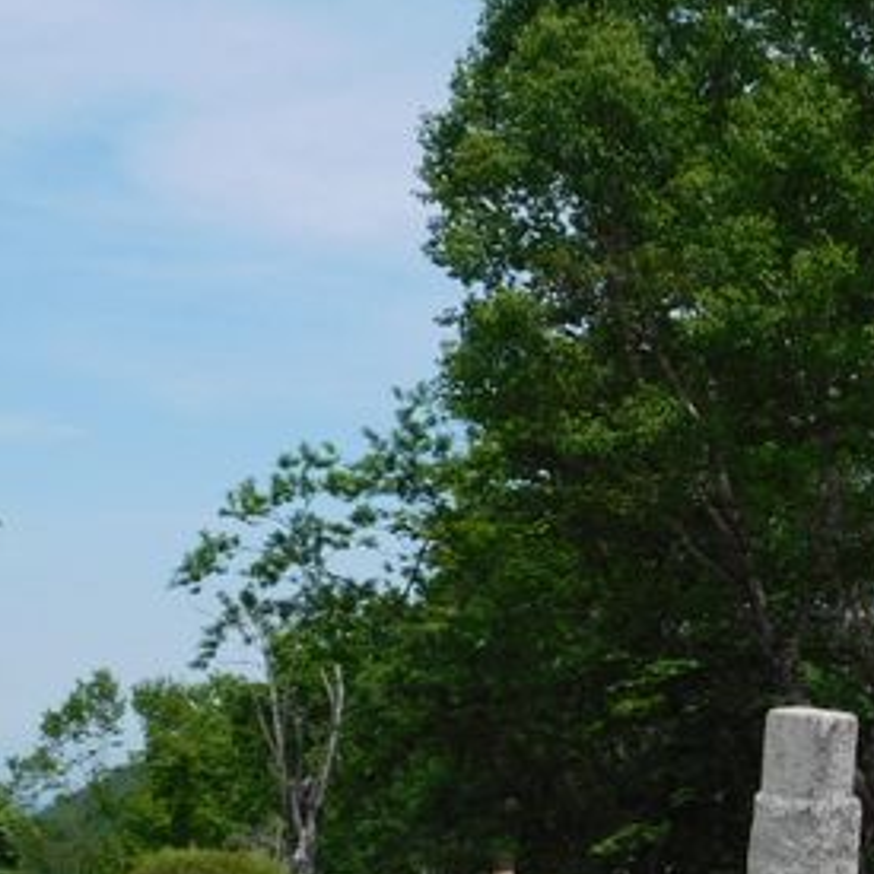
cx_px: 607
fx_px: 2200
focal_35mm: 77
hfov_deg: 22.3
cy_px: 518
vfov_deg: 22.4
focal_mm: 5.3
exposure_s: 1/500
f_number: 6.4
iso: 125
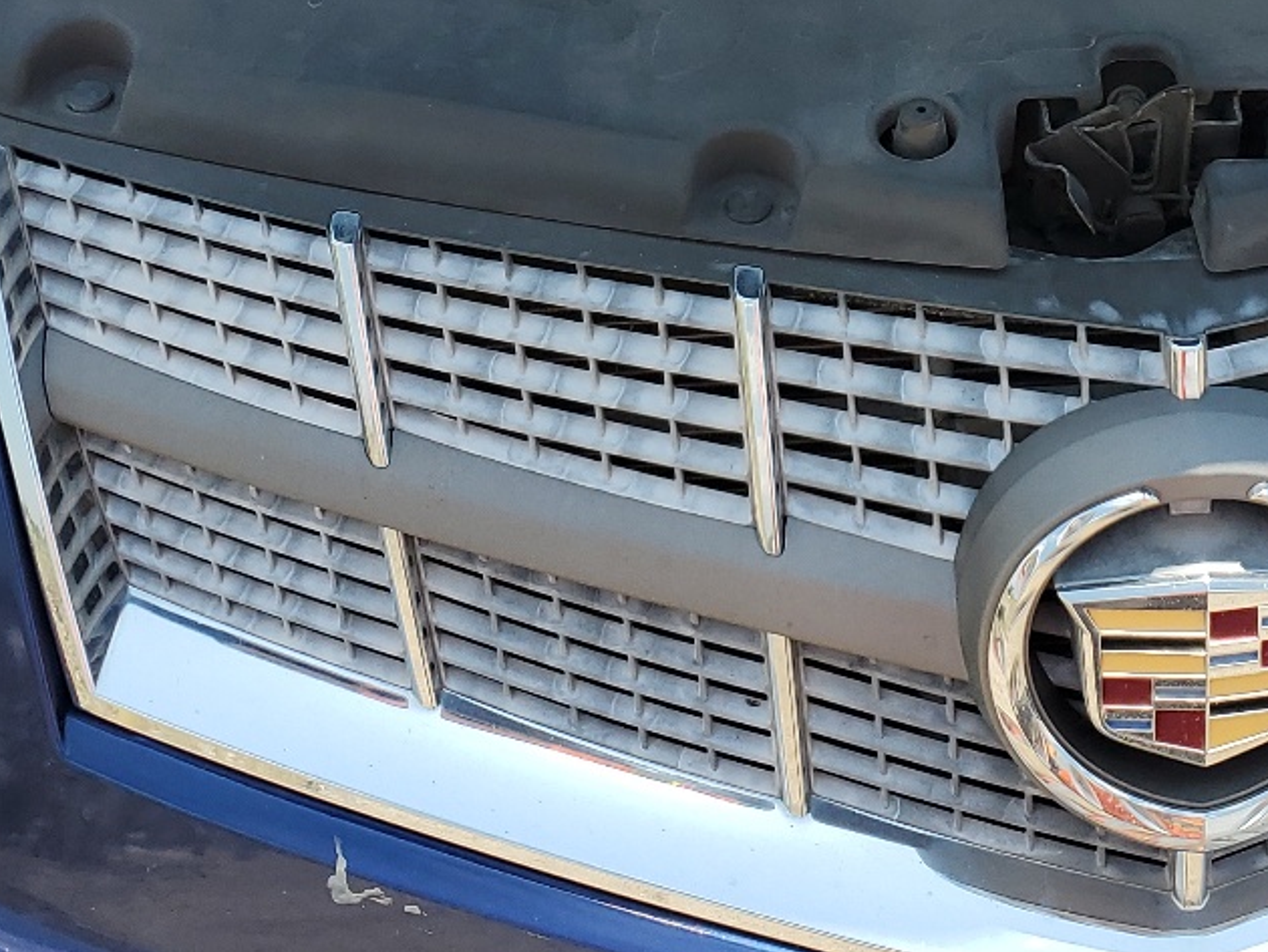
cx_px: 912
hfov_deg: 29.0
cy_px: 133
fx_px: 2419
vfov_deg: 21.9
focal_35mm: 66
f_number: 1.5
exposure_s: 1/2000
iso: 50
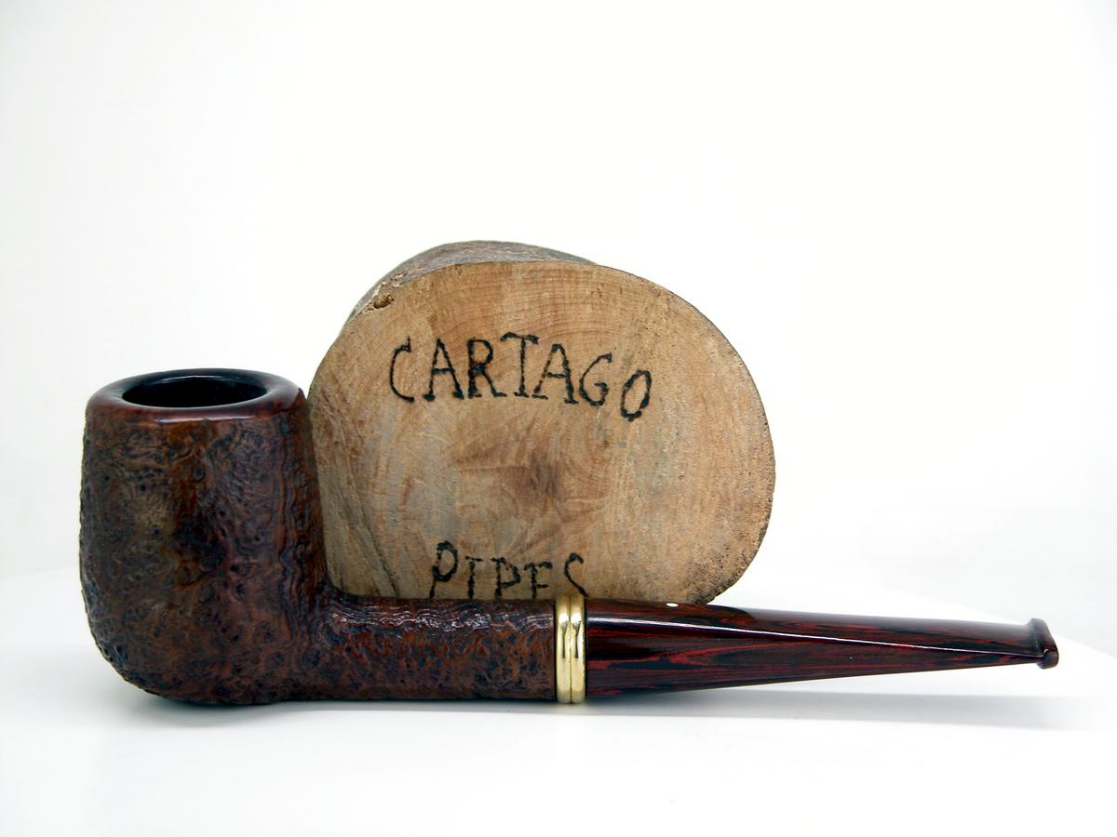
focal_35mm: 114
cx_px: 558
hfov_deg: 17.3
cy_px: 418
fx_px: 3679
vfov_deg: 13.0
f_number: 3.7
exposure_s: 1/72.5
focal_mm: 29.5
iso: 100
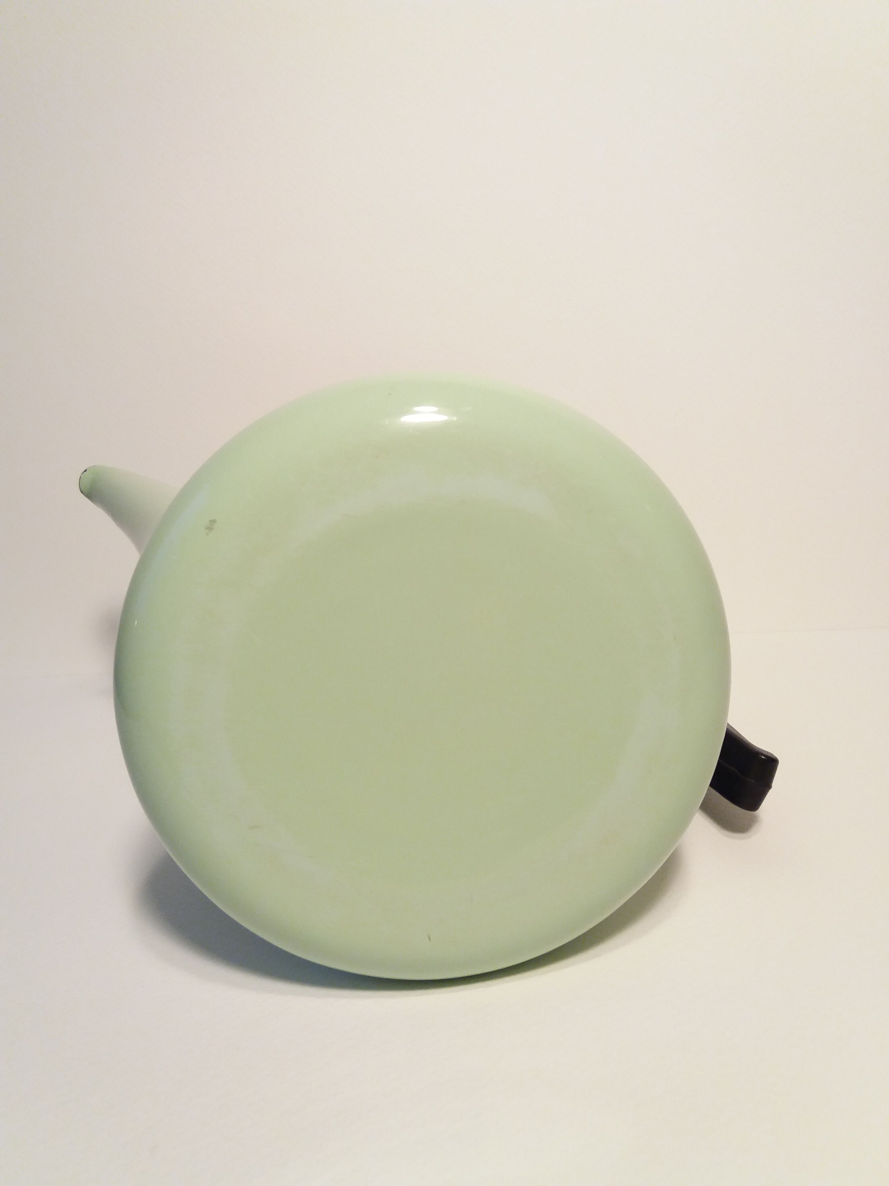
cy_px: 593
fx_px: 959
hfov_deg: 49.7
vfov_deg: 63.4
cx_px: 444
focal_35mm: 28
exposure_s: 1/100
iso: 100
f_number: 1.9
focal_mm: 3.7
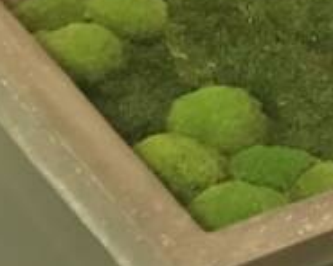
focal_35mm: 151
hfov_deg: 10.6
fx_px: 1488
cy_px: -228
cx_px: 853
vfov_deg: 9.7
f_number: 1.8
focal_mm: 3.99
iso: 80
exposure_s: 1/6
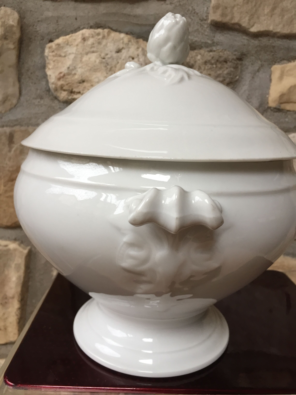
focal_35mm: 29
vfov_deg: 61.7
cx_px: 148
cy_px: 198
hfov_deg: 48.2
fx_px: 331
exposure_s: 1/33
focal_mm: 4.15
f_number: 2.2
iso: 80
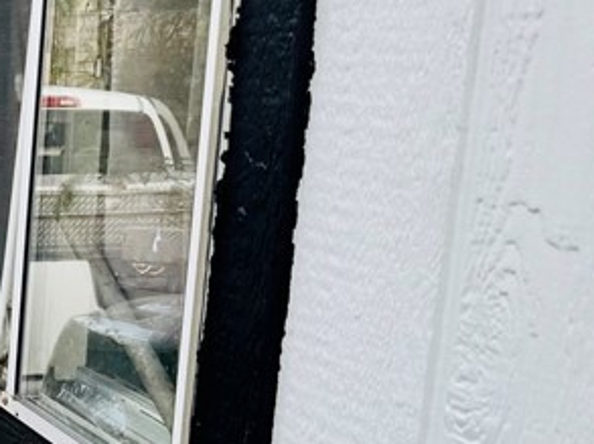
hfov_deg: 19.3
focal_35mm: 84
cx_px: -383
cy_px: 416
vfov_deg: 17.2
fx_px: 1440
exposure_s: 1/639
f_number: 1.78
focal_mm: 6.76
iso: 80
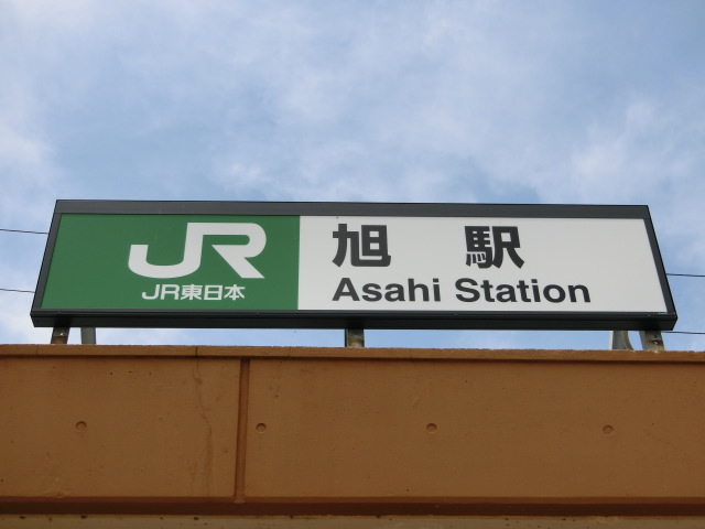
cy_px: 264
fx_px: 1059
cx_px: 352
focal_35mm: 52
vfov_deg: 28.0
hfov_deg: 36.8
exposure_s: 1/250
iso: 80
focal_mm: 9.3
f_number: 9.4
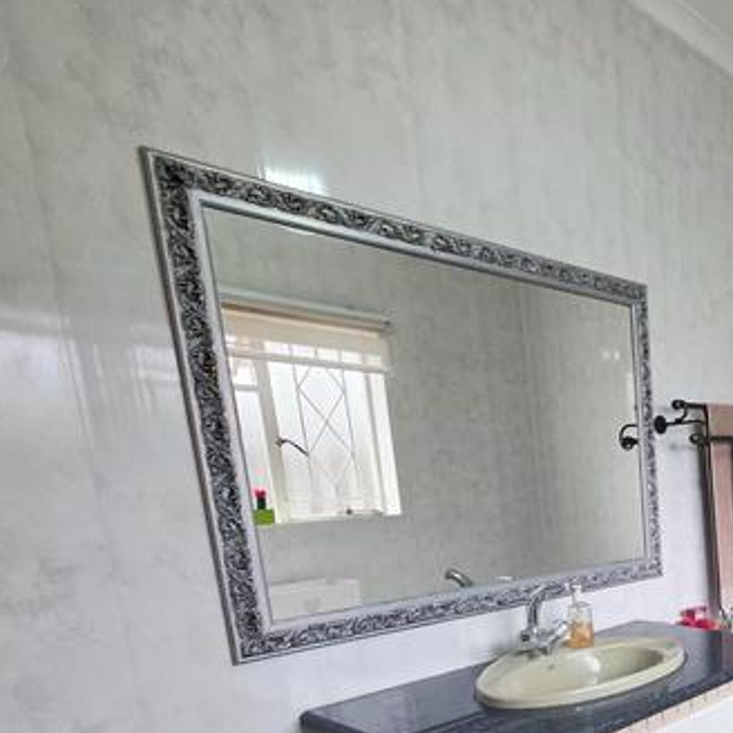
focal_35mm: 28
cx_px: 773
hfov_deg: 45.6
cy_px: 603
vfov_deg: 52.9
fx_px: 671
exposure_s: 1/101
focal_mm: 2.2
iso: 80
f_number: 1.9
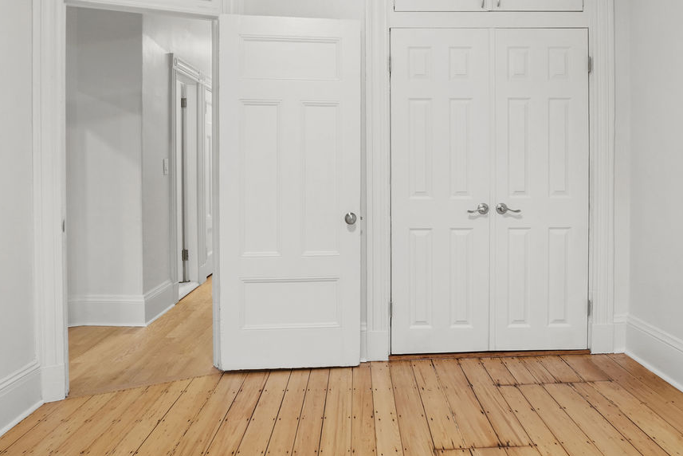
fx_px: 531
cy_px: 182
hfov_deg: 65.3
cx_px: 371
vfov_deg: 46.2
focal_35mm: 28
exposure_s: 1/4
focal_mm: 10
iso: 320
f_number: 7.1
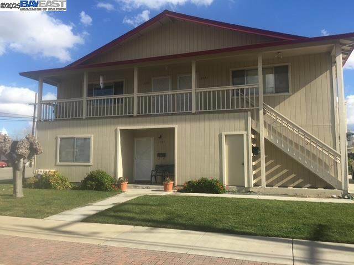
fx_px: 297
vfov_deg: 48.2
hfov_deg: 61.7
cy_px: 132
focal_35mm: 29
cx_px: 177
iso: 32
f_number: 2.2
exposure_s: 1/1582
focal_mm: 4.15
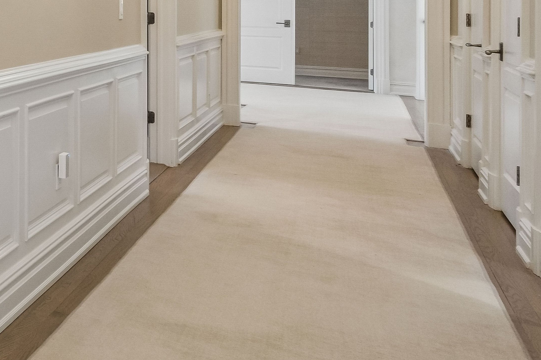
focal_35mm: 43
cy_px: 15
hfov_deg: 27.2
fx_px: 646
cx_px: -308
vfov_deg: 29.5
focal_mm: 8
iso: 640
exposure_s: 1/20
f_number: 8
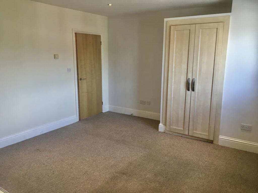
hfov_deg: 61.7
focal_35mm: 29
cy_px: 96
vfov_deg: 48.2
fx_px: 216
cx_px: 129
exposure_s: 1/33
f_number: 2.2
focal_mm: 4.15
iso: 32
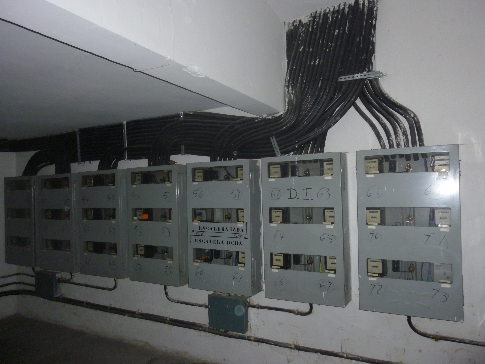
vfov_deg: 54.9
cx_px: 242
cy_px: 182
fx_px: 350
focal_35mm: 25
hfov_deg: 69.4
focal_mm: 4.5
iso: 250
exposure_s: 1/4
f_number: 3.3
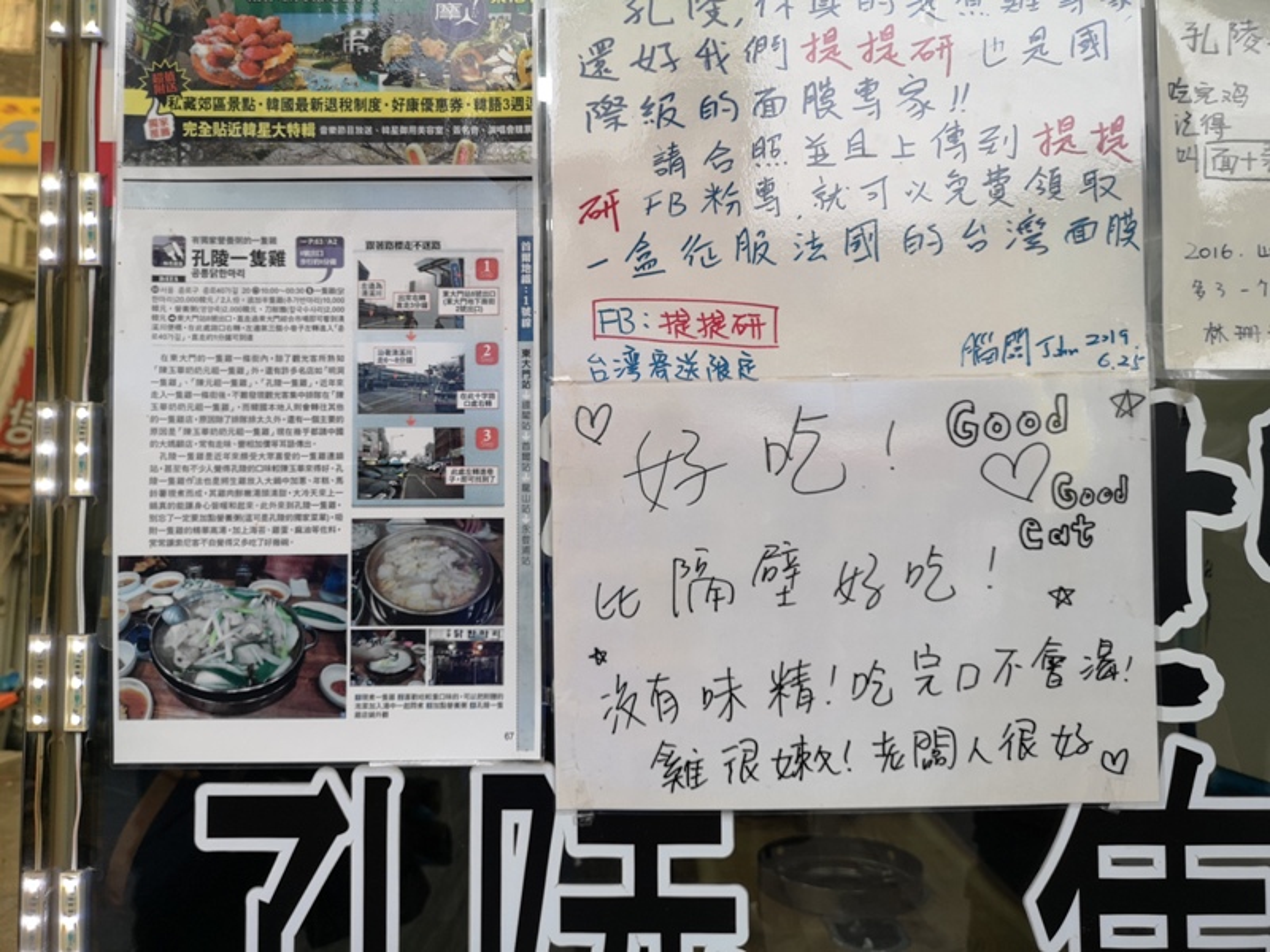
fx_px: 991
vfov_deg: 51.4
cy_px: 476
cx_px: 635
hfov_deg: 65.3
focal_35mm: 27
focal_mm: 3.95
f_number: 1.8
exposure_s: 1/180
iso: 80
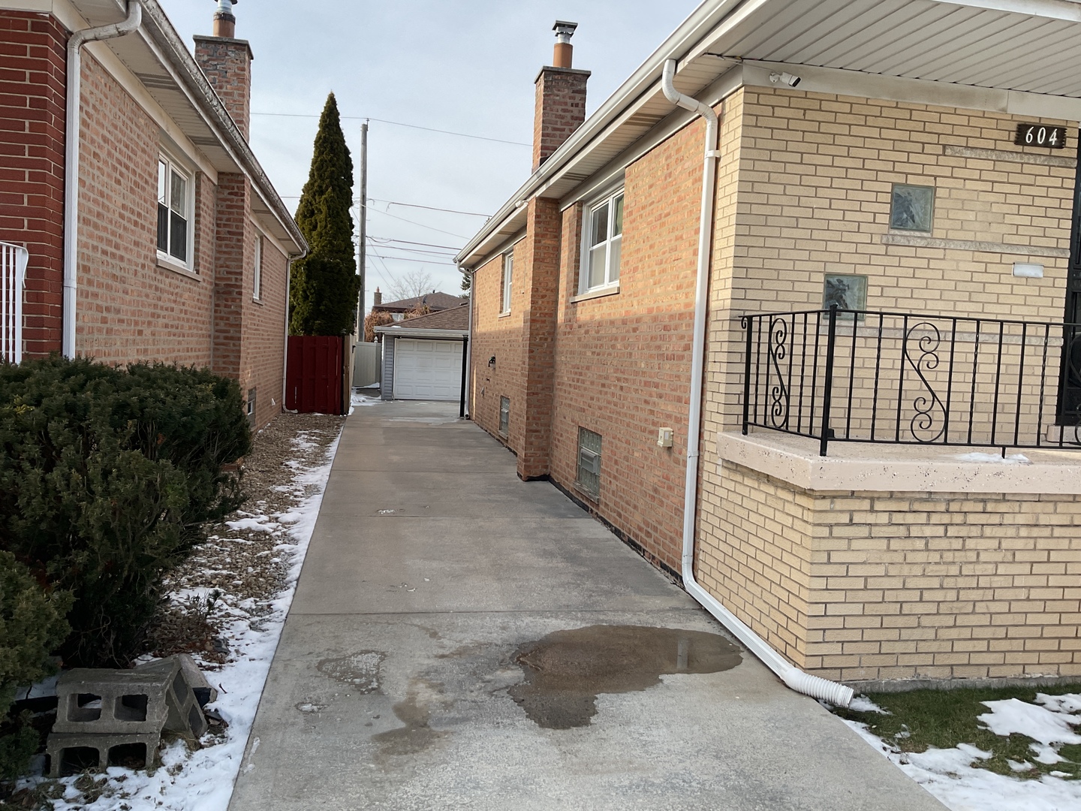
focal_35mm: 29
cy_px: 406
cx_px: 540
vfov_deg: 48.2
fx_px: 906
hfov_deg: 61.7
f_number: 1.8
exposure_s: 1/1121
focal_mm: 3
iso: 16
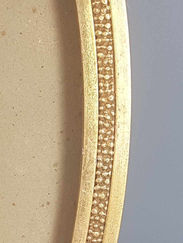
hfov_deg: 18.0
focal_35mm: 78
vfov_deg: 23.9
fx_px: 550
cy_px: 245
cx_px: -31
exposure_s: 1/100
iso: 80
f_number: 1.7
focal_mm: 4.2
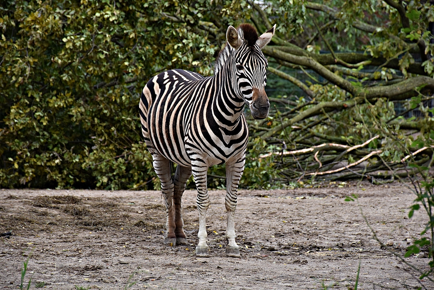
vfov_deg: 7.5
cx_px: 217
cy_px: 145
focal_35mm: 183
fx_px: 2206
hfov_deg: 11.2
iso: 360
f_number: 5.6
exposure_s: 1/500
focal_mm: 122
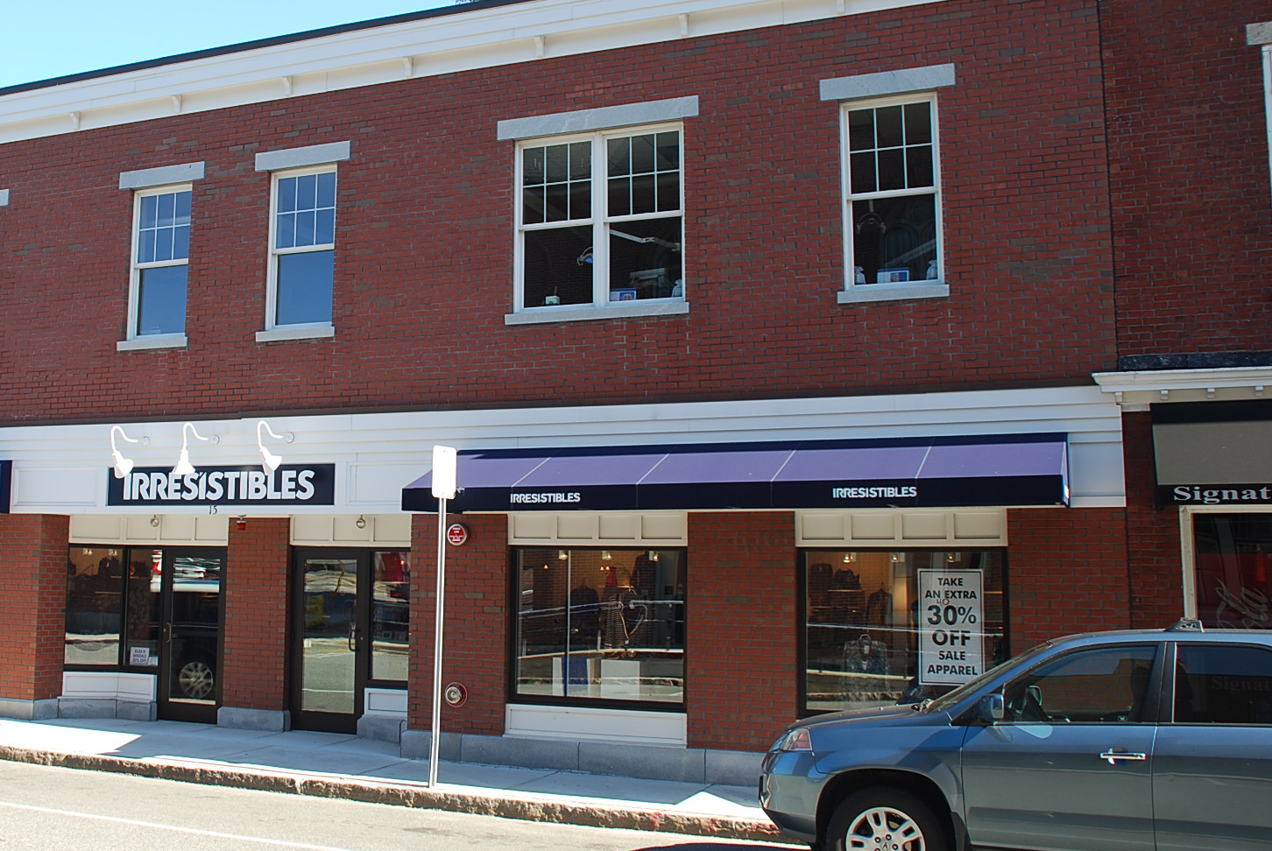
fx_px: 1415
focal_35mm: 40
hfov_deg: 47.6
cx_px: 428
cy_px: 384
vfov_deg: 33.5
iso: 110
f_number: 5.6
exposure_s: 1/125
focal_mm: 20
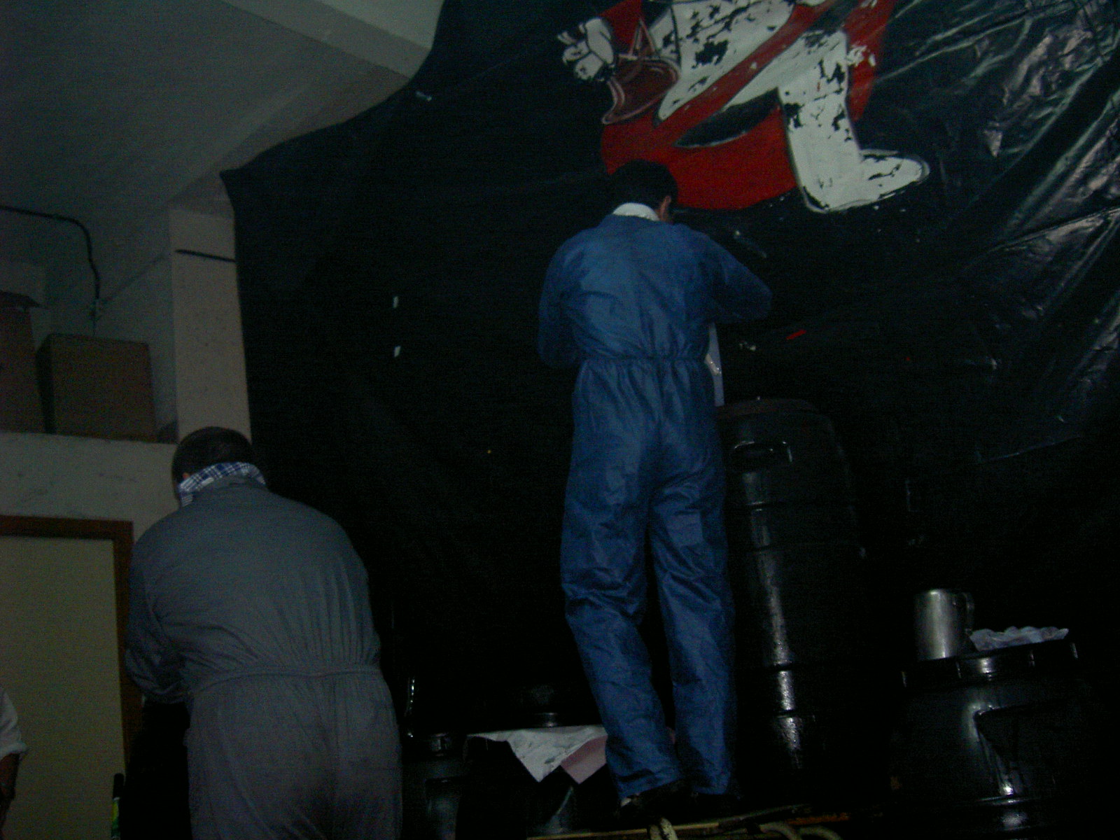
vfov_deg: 36.8
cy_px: 420
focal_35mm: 39
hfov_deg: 47.9
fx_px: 1262
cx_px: 560
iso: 100
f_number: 2.8
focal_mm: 8
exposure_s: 1/59.5
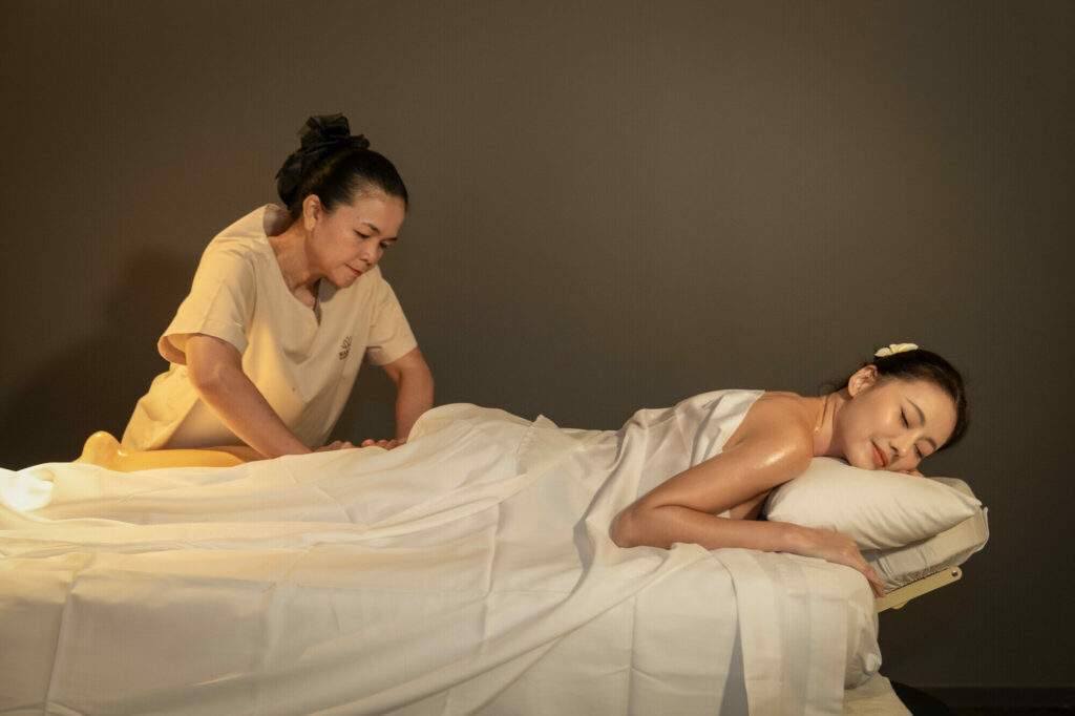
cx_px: 538
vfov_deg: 36.8
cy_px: 358
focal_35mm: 36
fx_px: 1075
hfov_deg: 53.1
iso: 2000
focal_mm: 36
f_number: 4
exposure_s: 1/25
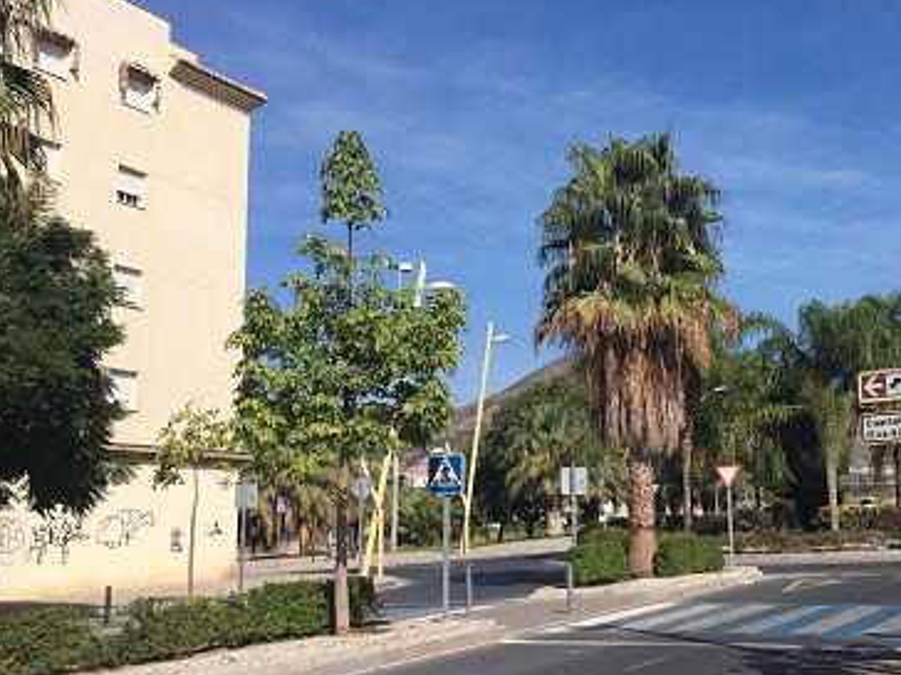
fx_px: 1380
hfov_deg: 35.5
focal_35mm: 53
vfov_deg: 27.5
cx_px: 655
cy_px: 273
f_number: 2.2
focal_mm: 4.15
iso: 25
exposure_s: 1/2331
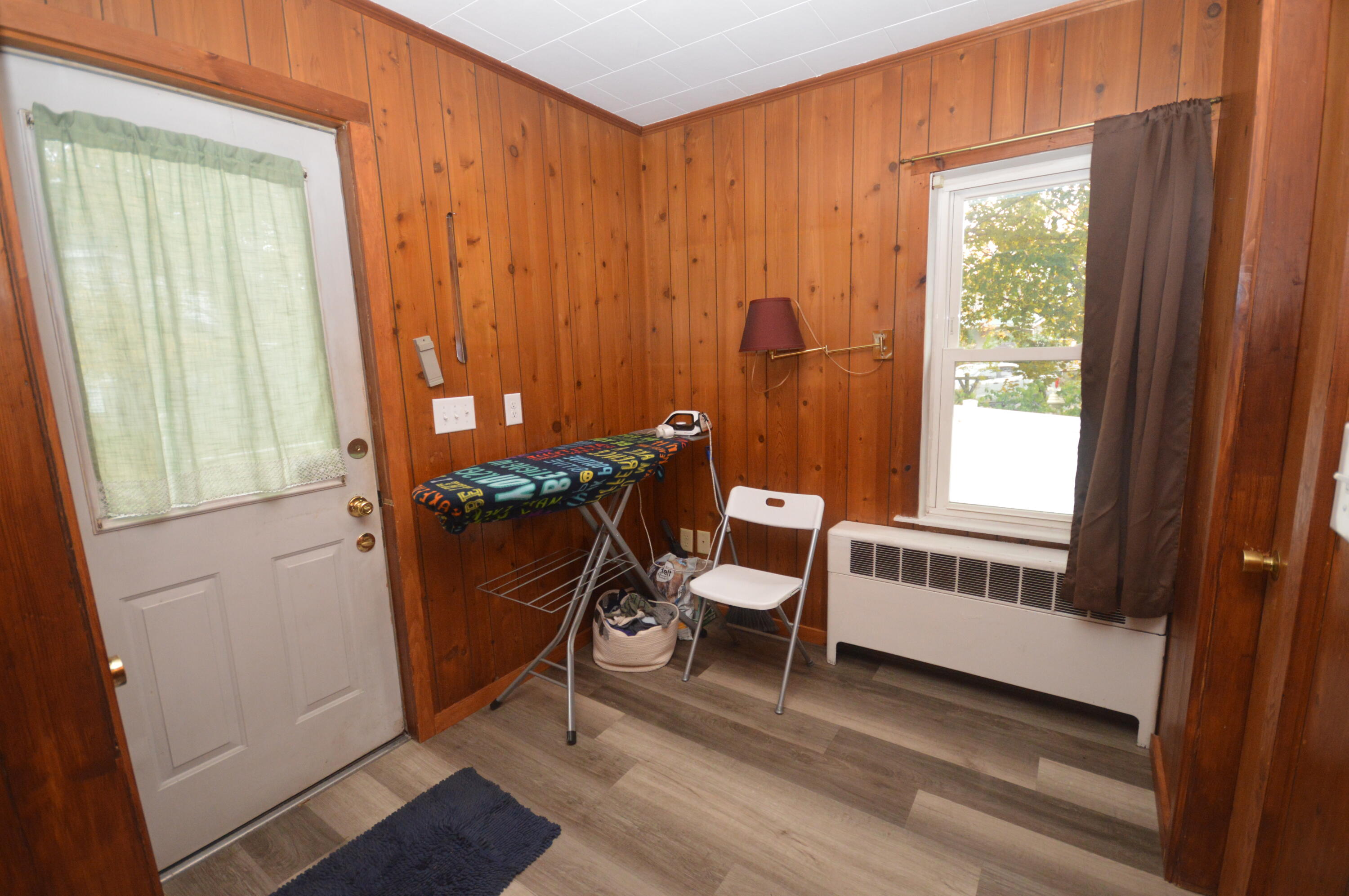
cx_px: 674
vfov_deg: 77.2
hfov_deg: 100.4
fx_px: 562
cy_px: 448
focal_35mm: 15
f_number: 4
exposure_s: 1/60
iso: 1250
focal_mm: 10
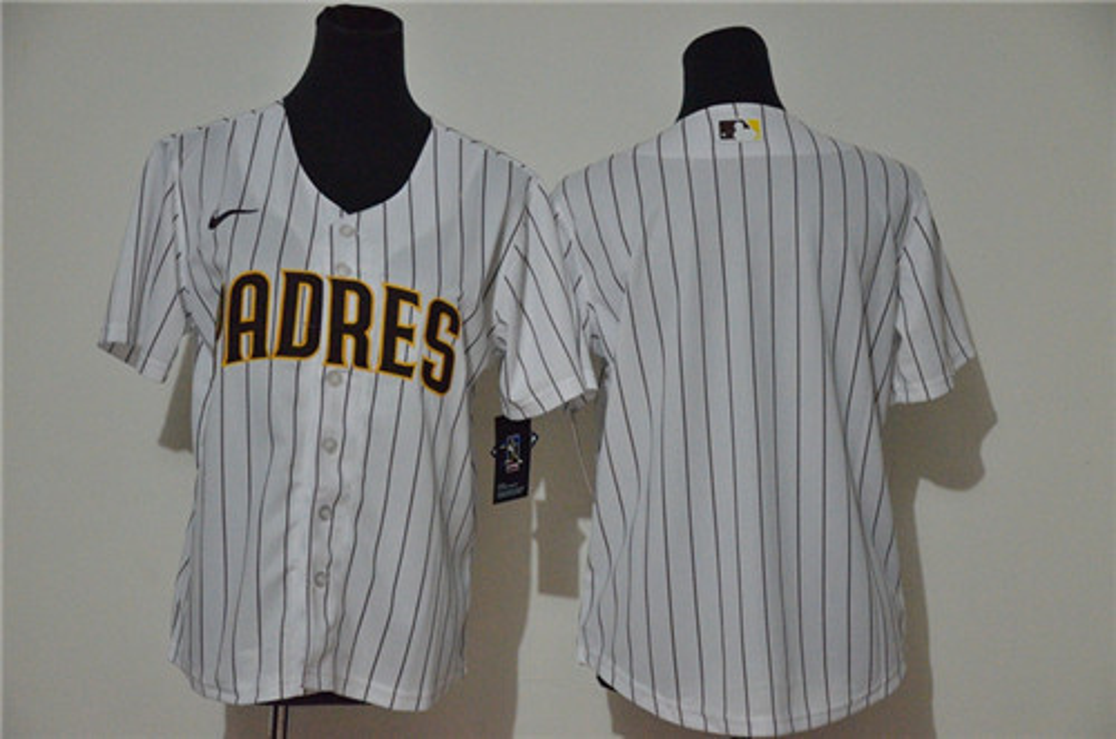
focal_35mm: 90
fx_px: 2784
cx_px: 558
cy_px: 370
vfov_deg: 15.1
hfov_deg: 22.7
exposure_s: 1/50
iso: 4000
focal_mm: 60
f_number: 5
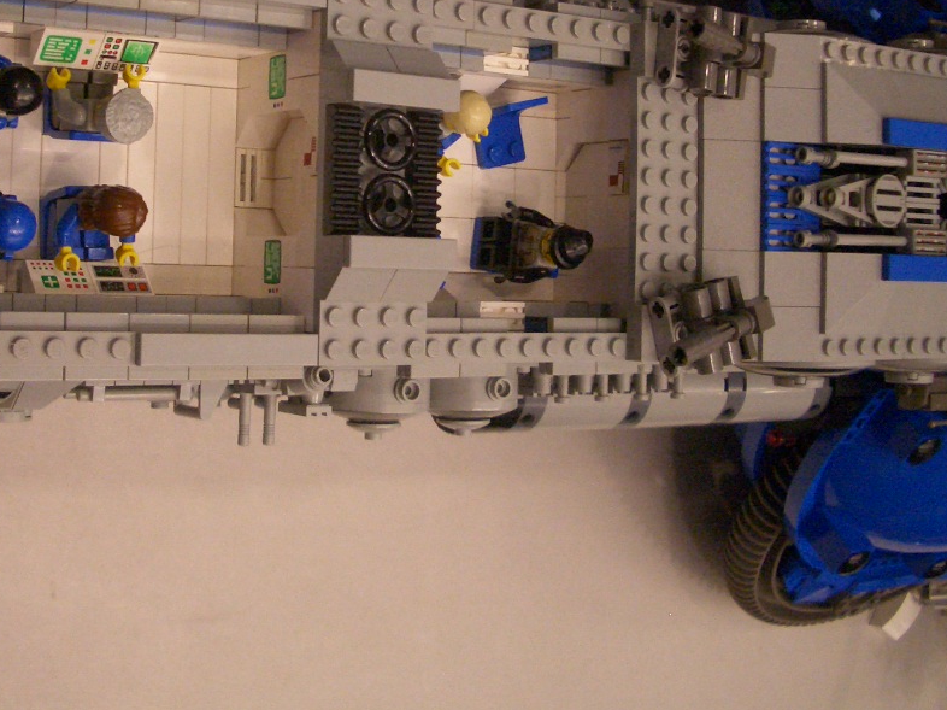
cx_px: 290
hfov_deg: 33.4
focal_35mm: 57
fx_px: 1559
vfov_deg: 25.3
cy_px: 177
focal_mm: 5.8
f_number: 2.6
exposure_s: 1/80
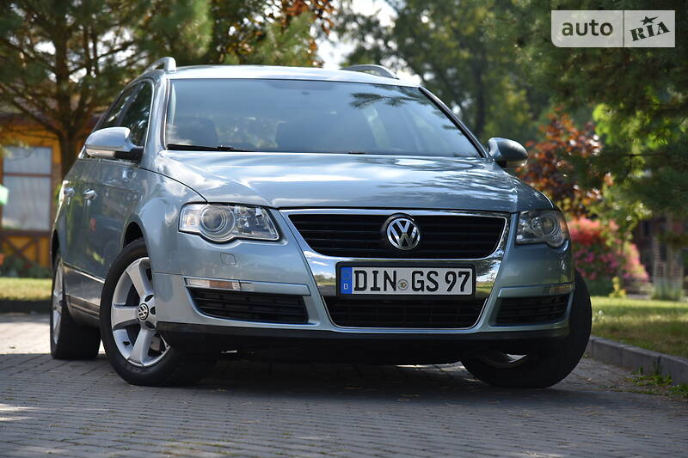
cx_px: 344
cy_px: 229
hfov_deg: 17.1
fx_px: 2293
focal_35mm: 120
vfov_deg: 11.4
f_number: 5.6
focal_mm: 120
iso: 200
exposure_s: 1/500
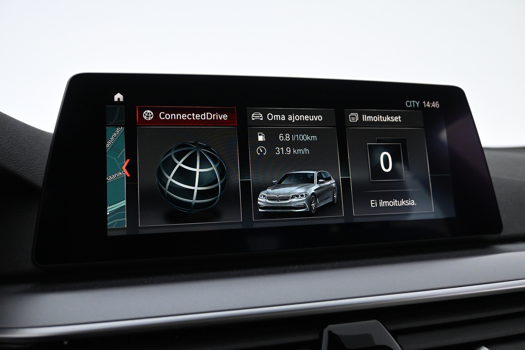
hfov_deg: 61.9
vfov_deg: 43.6
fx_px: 437
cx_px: 262
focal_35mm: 30
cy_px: 175
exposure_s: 1/60
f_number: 4
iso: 2500
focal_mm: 20
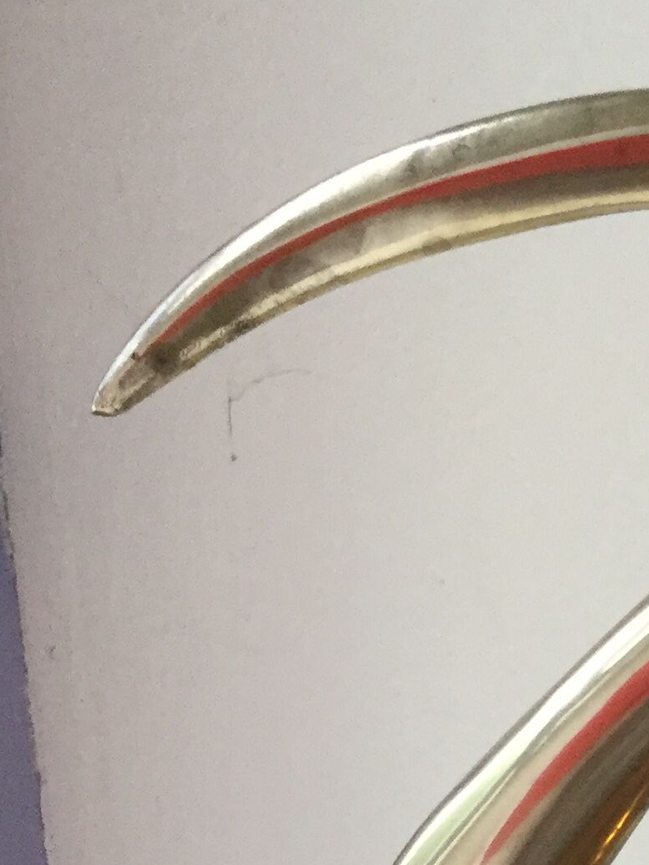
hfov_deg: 14.6
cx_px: 846
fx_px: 2425
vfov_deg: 19.5
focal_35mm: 97
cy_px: 926
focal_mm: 3.3
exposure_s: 1/33
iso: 100
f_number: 2.4
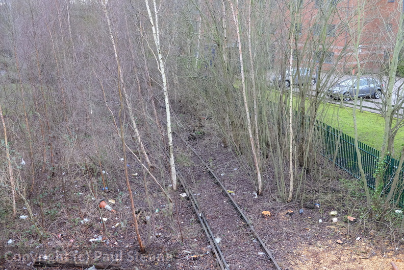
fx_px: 471
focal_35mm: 42
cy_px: 135
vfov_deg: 31.9
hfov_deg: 46.4
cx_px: 202
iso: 1600
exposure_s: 1/180
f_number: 3.6
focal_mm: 27.7
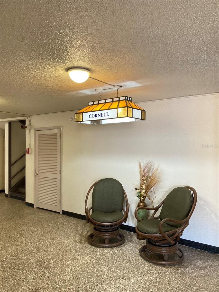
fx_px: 236
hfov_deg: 49.7
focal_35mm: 28
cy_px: 146
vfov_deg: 63.4
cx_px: 110
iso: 320
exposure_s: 1/60
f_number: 1.8
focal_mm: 3.99
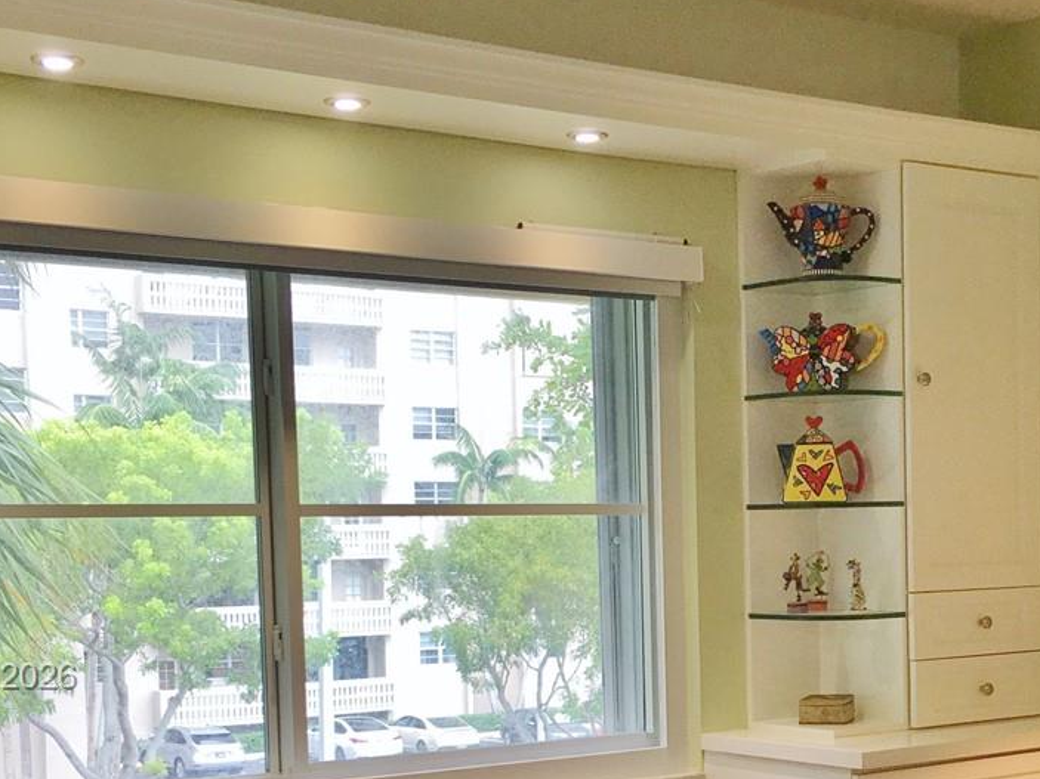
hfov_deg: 28.9
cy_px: 678
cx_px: 799
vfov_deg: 21.8
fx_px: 1983
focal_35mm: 66
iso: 32
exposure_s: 1/120
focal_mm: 4.15
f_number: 2.2
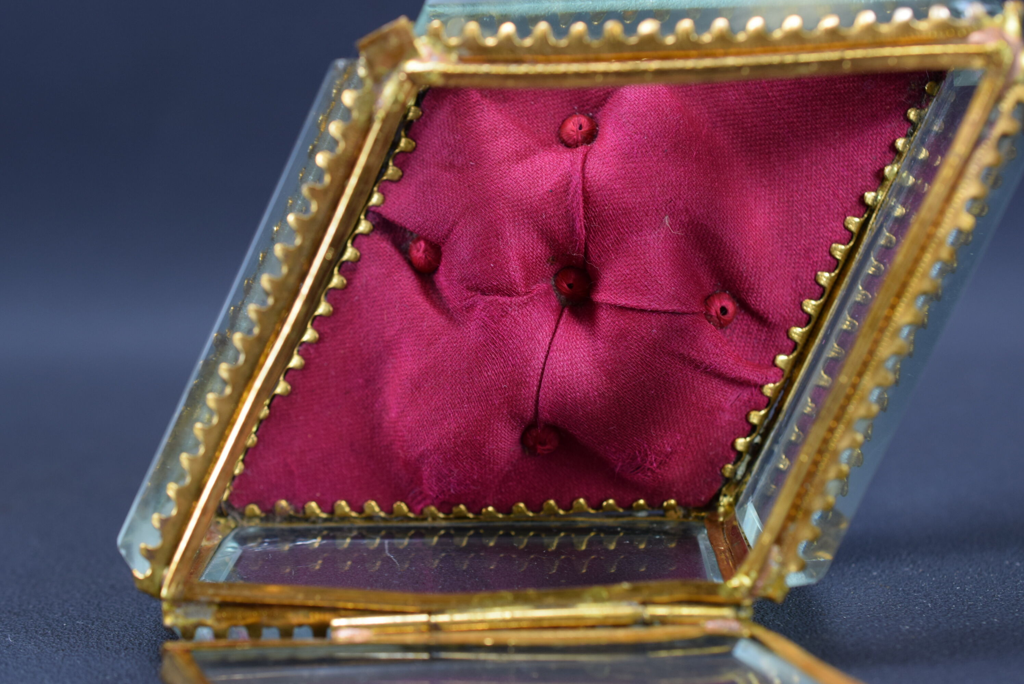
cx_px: 512
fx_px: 1708
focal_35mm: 60
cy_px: 342
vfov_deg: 22.7
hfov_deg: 33.4
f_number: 5.6
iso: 400
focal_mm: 40
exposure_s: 1/80
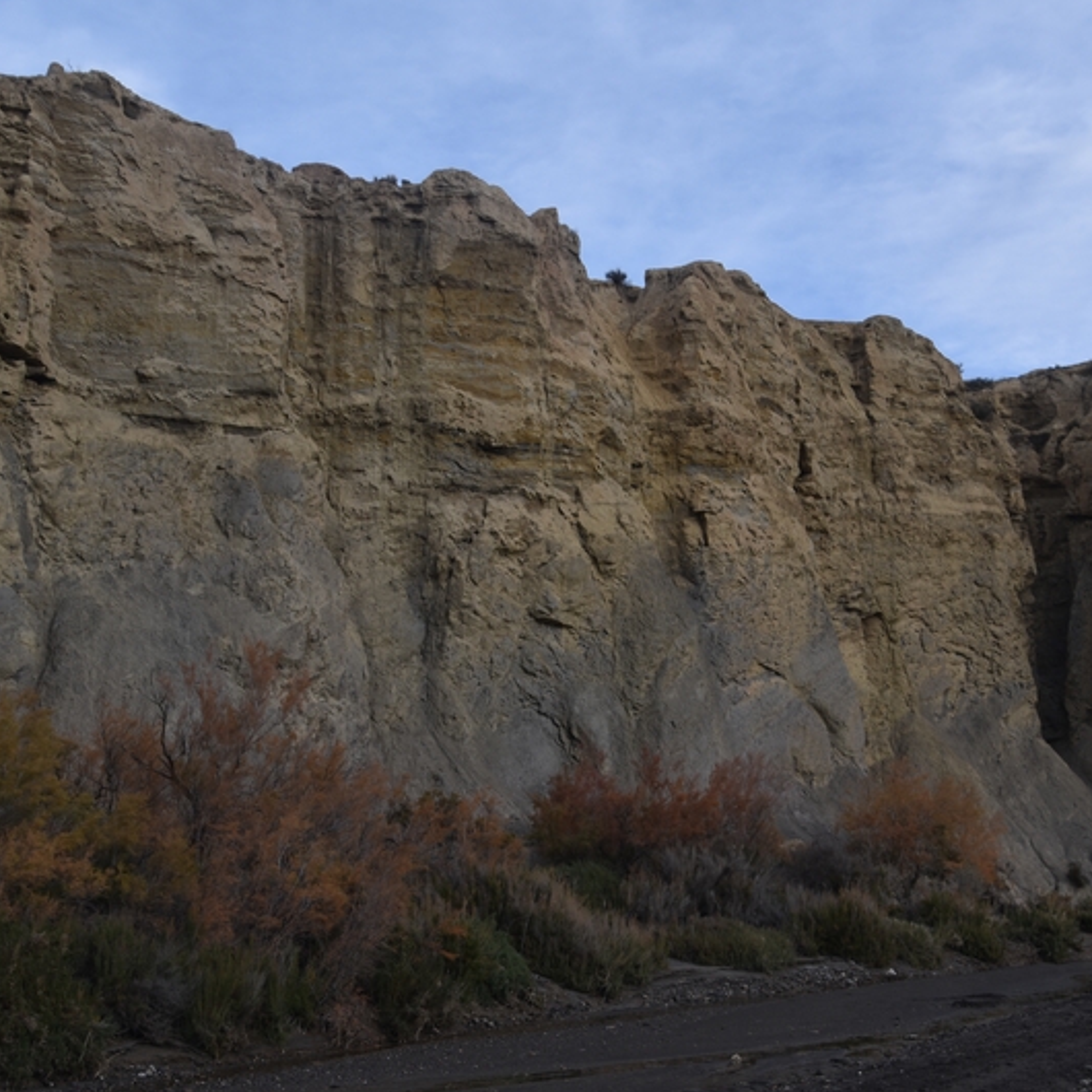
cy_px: 547
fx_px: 1785
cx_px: 583
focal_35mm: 50
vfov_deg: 34.0
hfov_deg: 34.0
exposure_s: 1/160
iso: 100
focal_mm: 26
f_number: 6.3
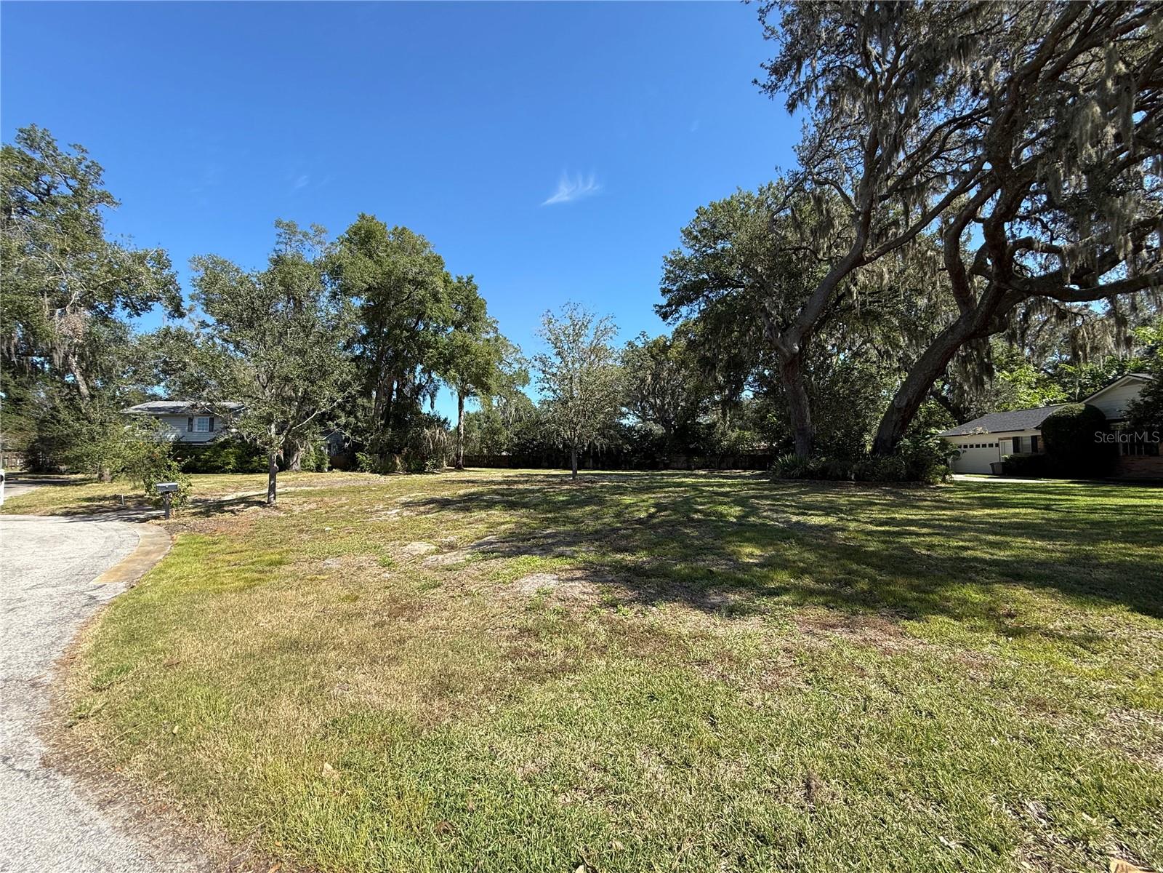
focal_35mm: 14
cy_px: 436
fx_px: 470
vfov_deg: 85.7
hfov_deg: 102.1
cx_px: 582
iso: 50
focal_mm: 2.22
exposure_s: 1/789
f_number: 2.2
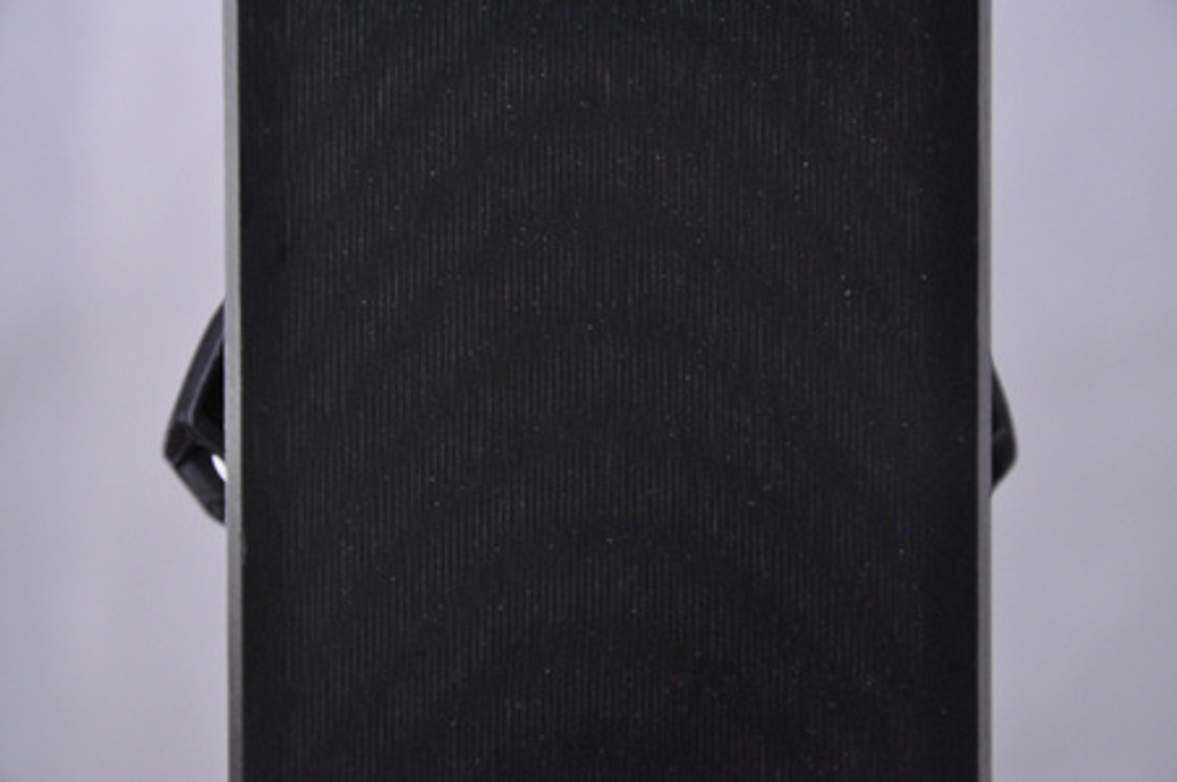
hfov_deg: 13.1
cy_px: 391
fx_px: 5144
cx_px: 588
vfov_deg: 8.7
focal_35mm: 158
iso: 3200
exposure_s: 1/125
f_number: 9.5
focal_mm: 105
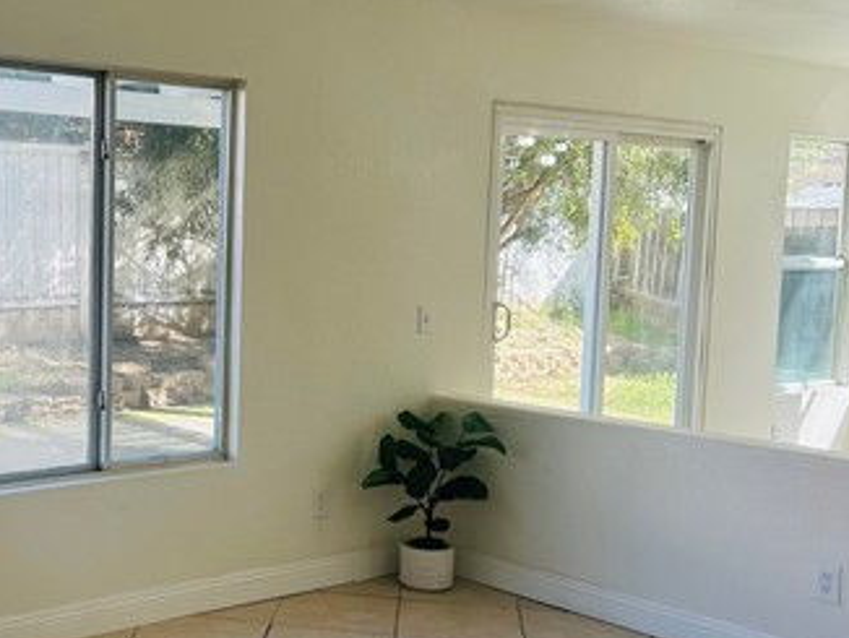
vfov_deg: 28.6
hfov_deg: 36.2
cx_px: 164
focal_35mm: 51
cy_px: 323
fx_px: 1252
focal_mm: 5.7
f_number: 1.5
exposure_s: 1/541
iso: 50
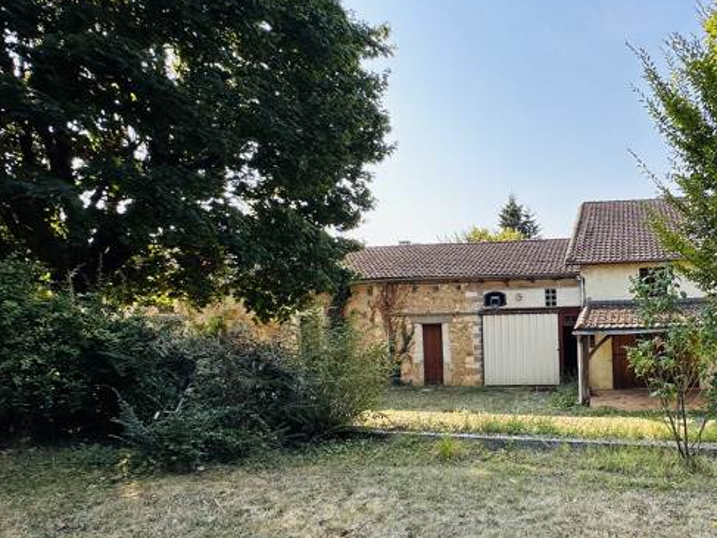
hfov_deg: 66.8
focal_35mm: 23
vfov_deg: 58.6
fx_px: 476
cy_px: 310
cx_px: 577
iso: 40
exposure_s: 1/774
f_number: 2.2
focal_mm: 2.22
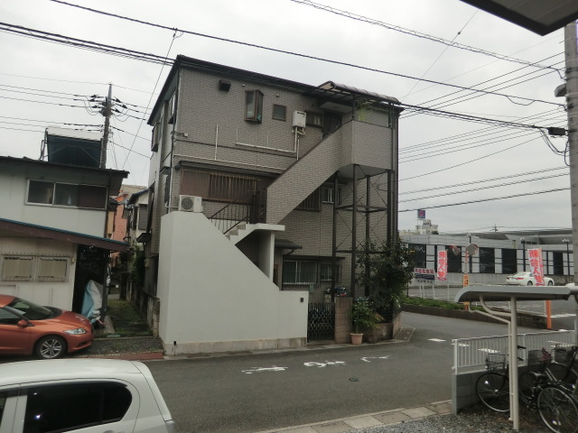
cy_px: 216
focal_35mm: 24
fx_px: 401
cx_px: 289
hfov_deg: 71.6
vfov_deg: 56.8
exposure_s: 1/800
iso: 80
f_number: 3.2
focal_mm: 4.3
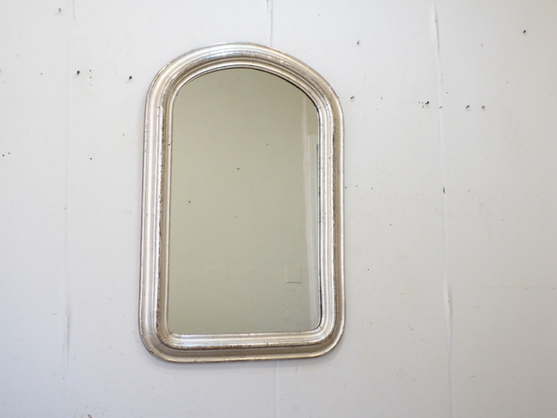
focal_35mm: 49
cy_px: 209
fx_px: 788
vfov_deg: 29.7
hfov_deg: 38.9
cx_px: 278
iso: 400
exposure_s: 1/40
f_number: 4
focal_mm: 8.4
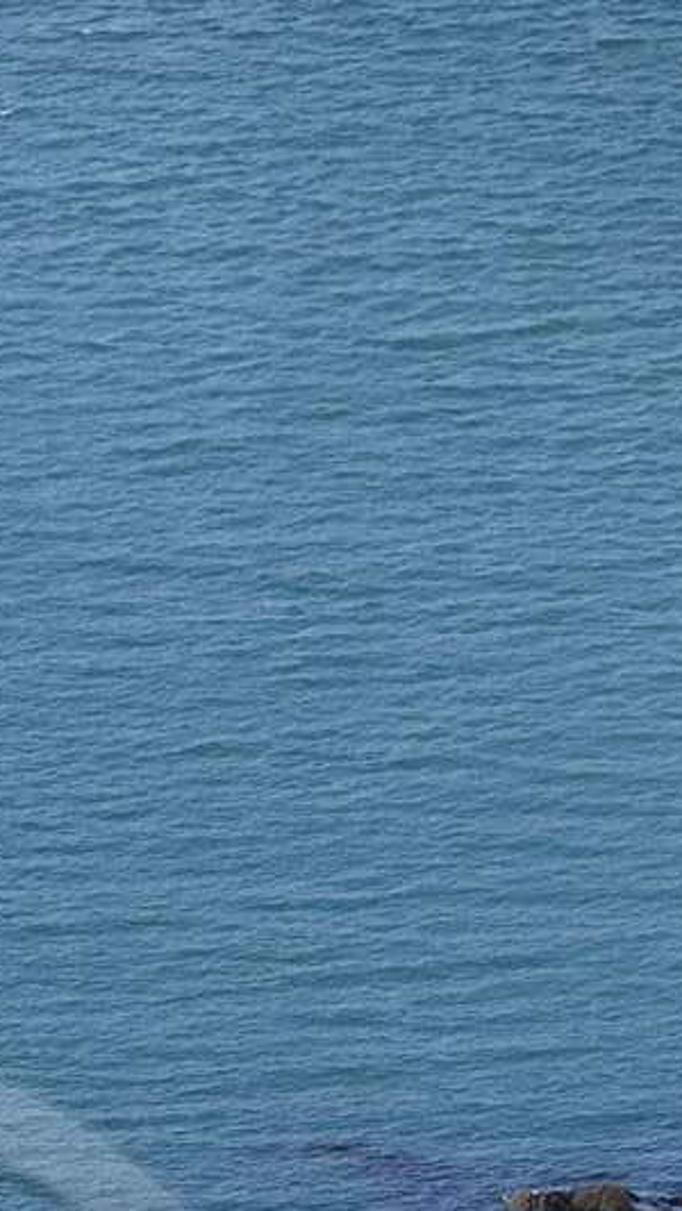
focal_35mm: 629
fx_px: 20212
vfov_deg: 3.4
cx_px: -296
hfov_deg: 1.9
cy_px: 1727
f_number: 8
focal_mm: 200
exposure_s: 1/1000
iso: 500
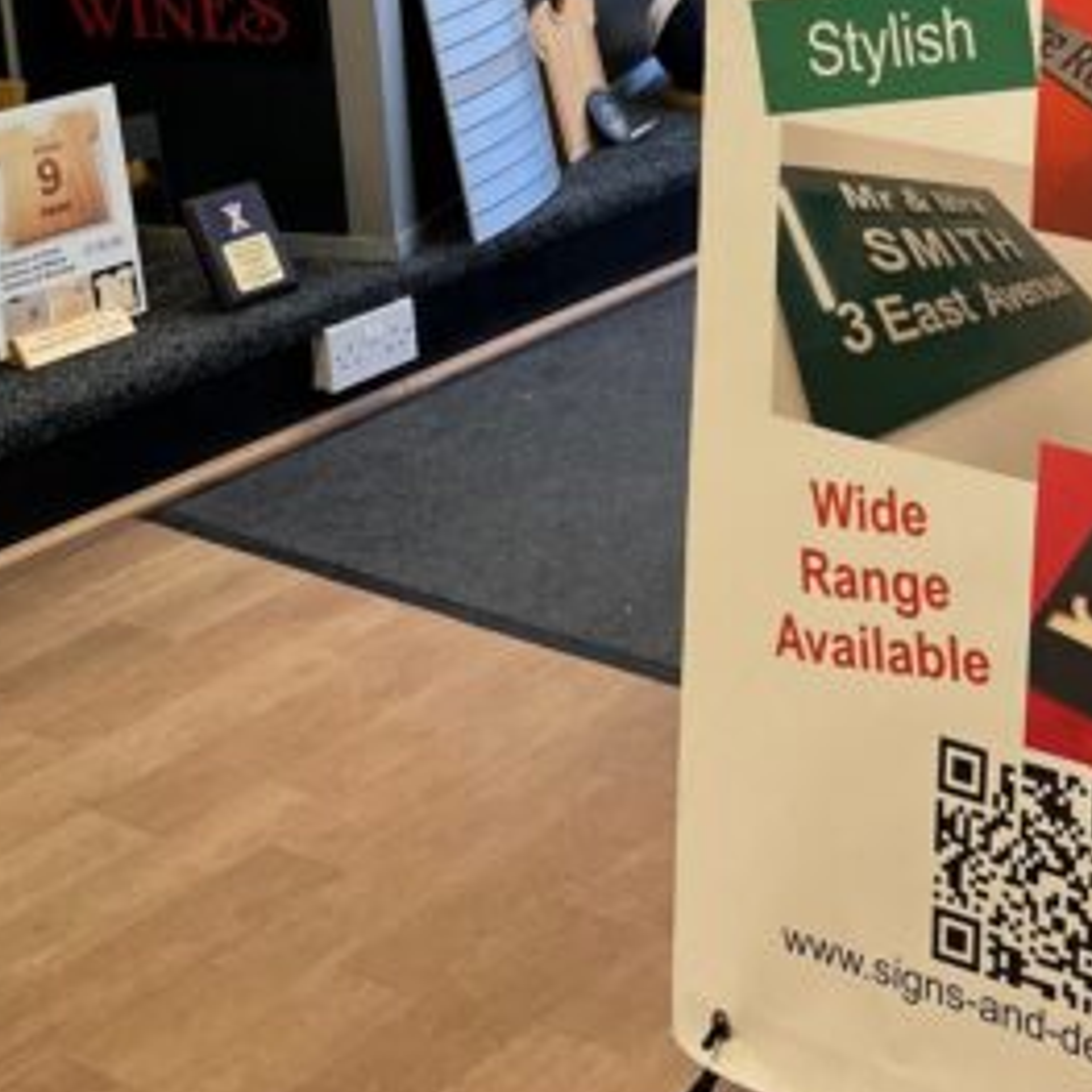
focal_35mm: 70
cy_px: 95
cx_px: 1179
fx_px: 2498
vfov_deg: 23.9
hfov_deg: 23.3
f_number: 1.6
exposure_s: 1/100
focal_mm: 5.1
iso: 64
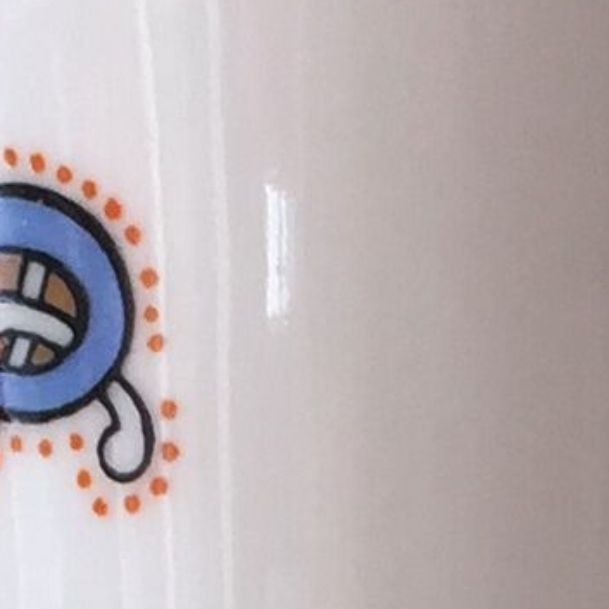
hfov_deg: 7.4
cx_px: 574
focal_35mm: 237
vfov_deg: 6.6
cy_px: 1939
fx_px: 4717
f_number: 2.2
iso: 40
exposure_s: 1/100
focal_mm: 4.15
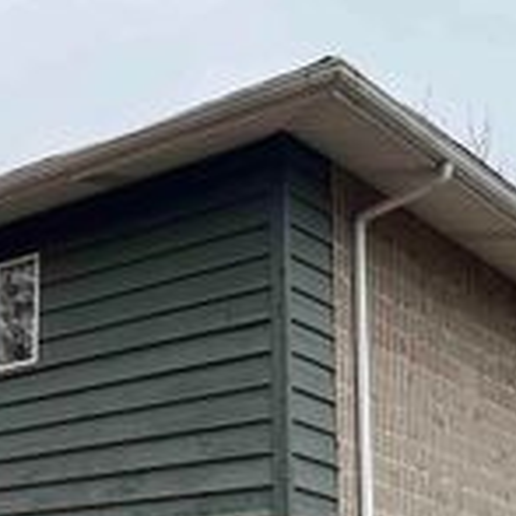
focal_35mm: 78
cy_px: 476
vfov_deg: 21.6
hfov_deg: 20.6
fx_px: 1315
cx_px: -123
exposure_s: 1/873
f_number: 1.5
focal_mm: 5.7
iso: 50
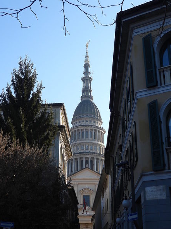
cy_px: 115
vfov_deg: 37.5
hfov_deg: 28.6
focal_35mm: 51
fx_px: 336
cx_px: 86
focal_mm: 9
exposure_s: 1/640
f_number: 3.2
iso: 100
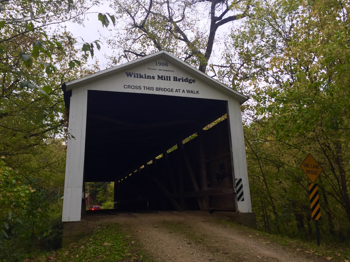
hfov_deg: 61.7
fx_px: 293
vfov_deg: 48.2
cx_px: 175
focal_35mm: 29
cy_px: 131
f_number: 2.2
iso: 50
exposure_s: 1/120
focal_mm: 4.15
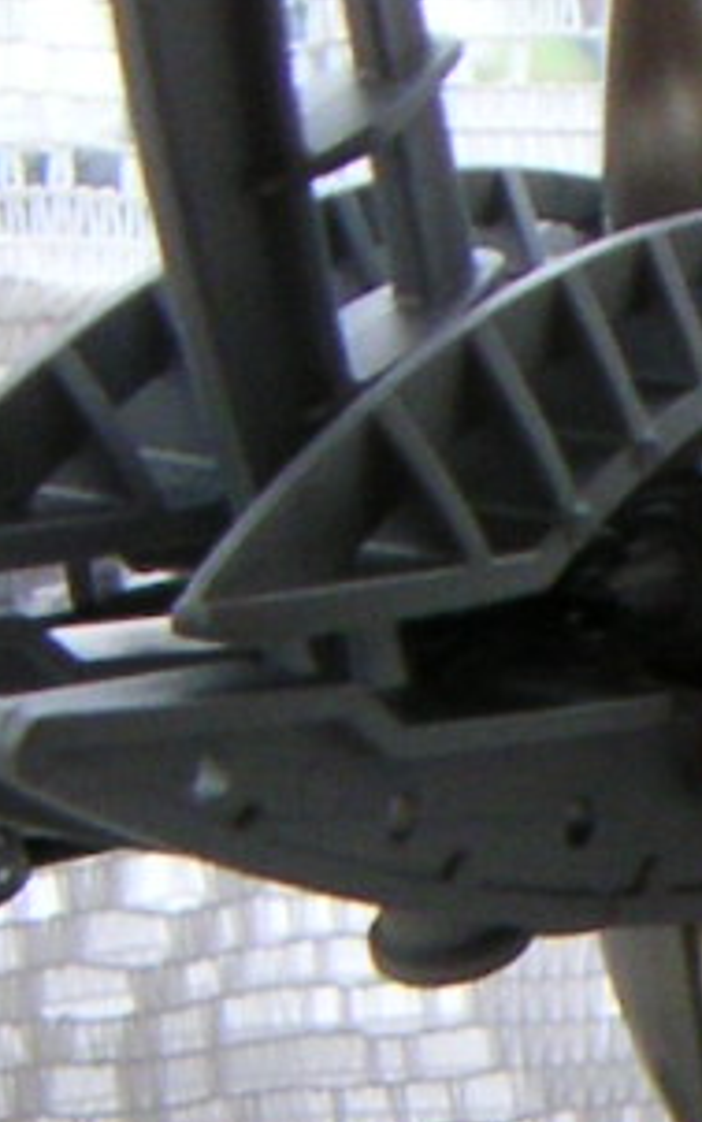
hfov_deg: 7.1
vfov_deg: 11.1
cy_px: 1416
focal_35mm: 184
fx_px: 5627
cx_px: 813
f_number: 2.9
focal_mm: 5.4
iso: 125
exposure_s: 1/45
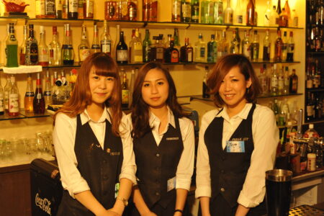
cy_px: 108
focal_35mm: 50
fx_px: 450
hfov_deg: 39.6
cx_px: 162
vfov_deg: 27.0
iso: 6400
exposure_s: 1/125
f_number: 5
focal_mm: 50
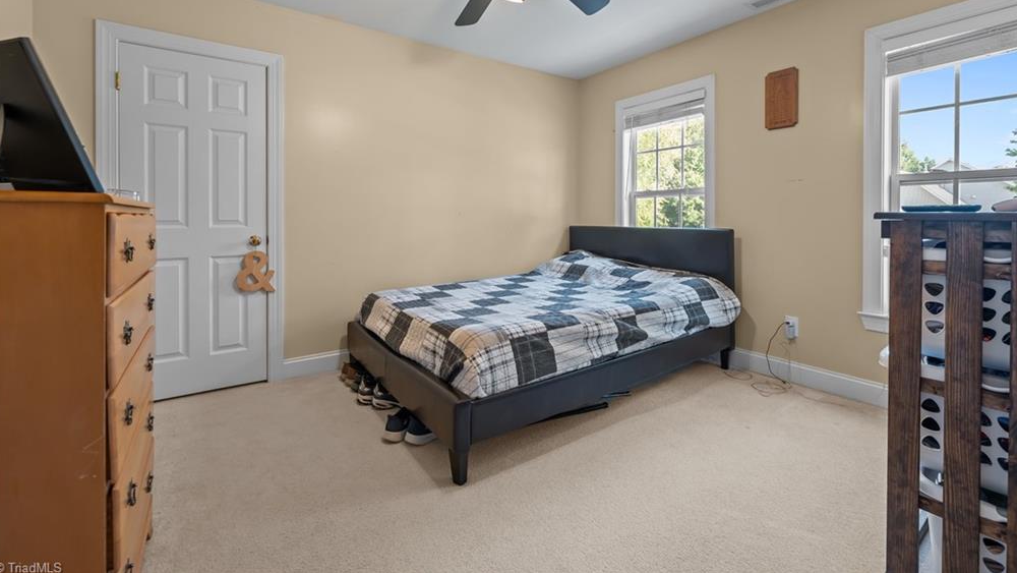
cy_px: 231
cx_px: 514
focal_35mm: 15
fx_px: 405
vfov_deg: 69.9
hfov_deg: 103.0
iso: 400
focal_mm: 14
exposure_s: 1/5
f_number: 7.1
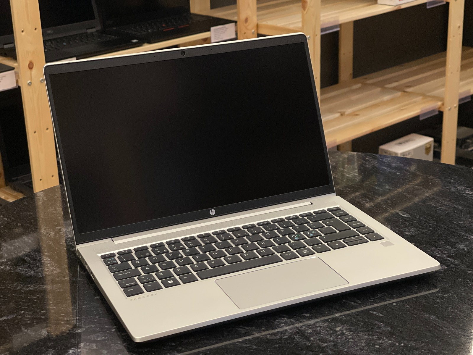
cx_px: 236
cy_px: 178
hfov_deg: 30.3
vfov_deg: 22.9
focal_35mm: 64
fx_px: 875
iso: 160
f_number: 2.2
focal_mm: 7.5
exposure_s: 1/121
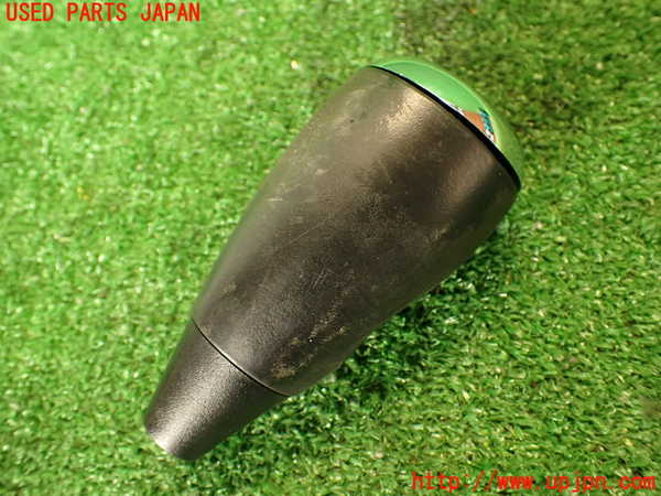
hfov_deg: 56.8
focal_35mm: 32
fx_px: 611
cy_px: 248
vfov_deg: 44.2
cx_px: 330
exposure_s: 1/30
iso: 400
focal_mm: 5.79
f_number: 2.4
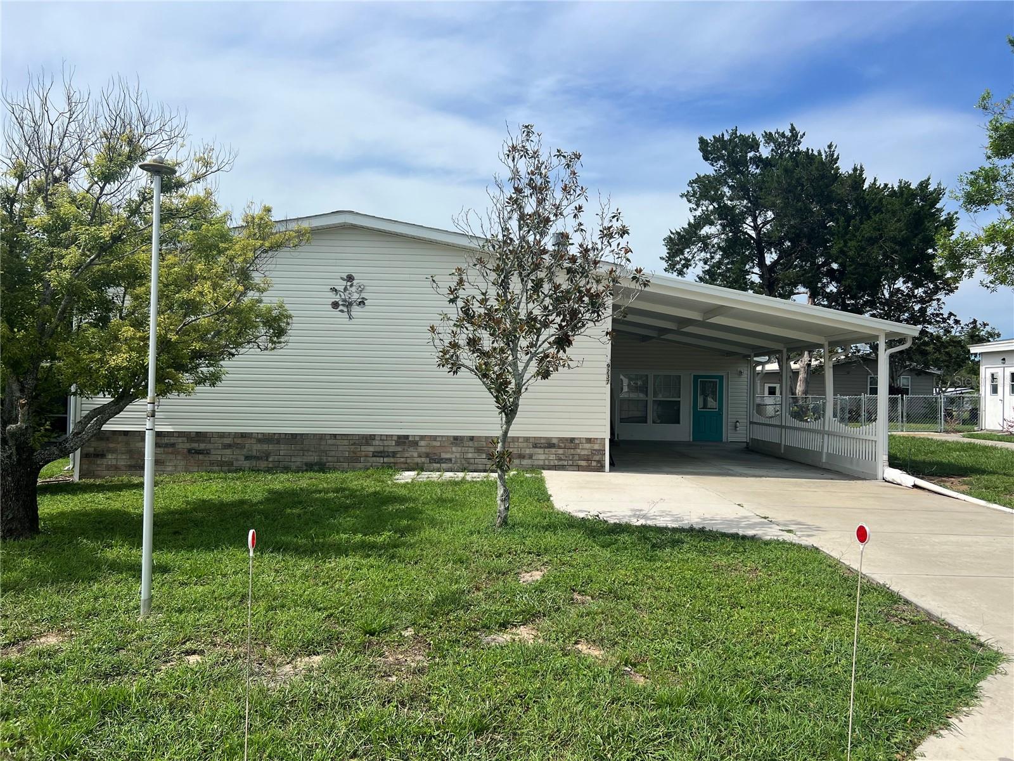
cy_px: 380
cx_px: 507
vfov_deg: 53.1
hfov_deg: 67.3
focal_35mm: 26
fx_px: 762
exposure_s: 1/5587
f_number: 1.5
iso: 50
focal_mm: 5.7
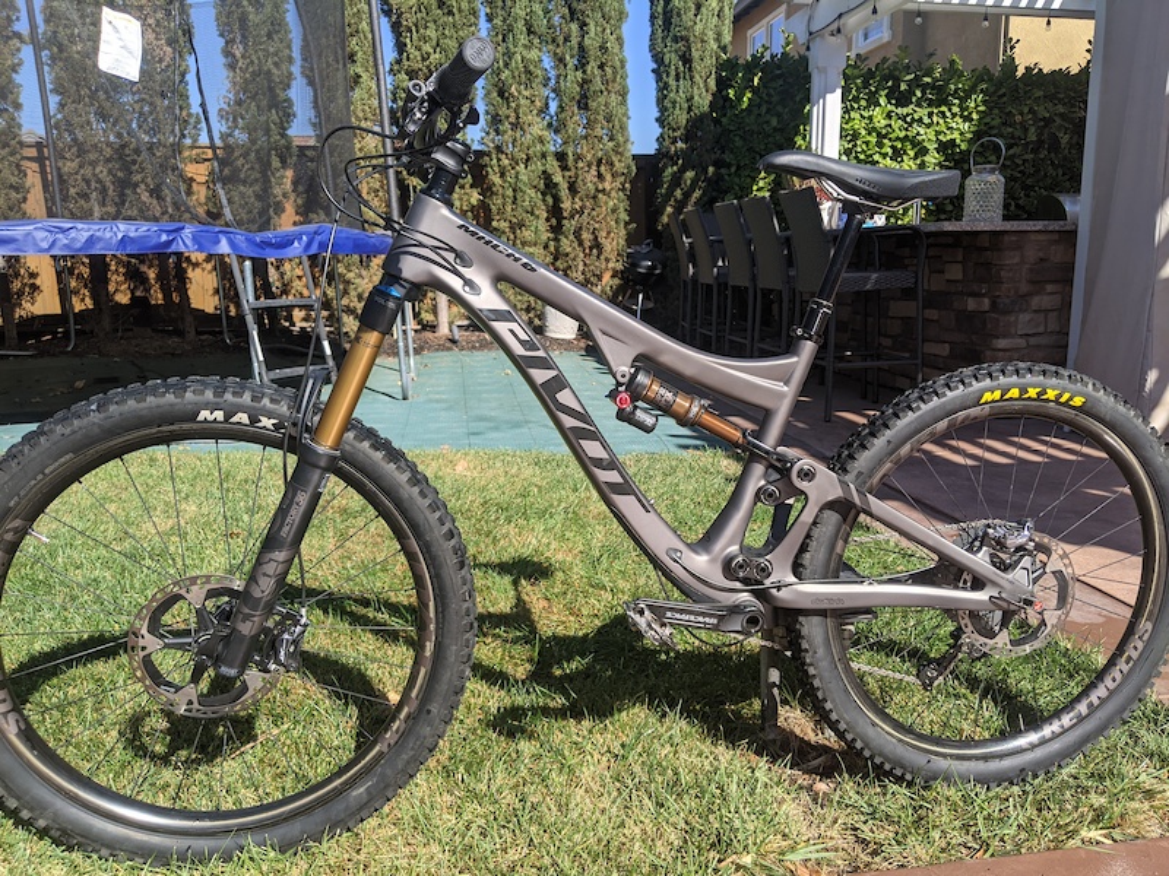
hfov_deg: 65.3
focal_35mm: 27
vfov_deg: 51.4
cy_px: 438
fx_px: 912
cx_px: 584
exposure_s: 1/2611
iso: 61
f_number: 1.8
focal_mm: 4.44
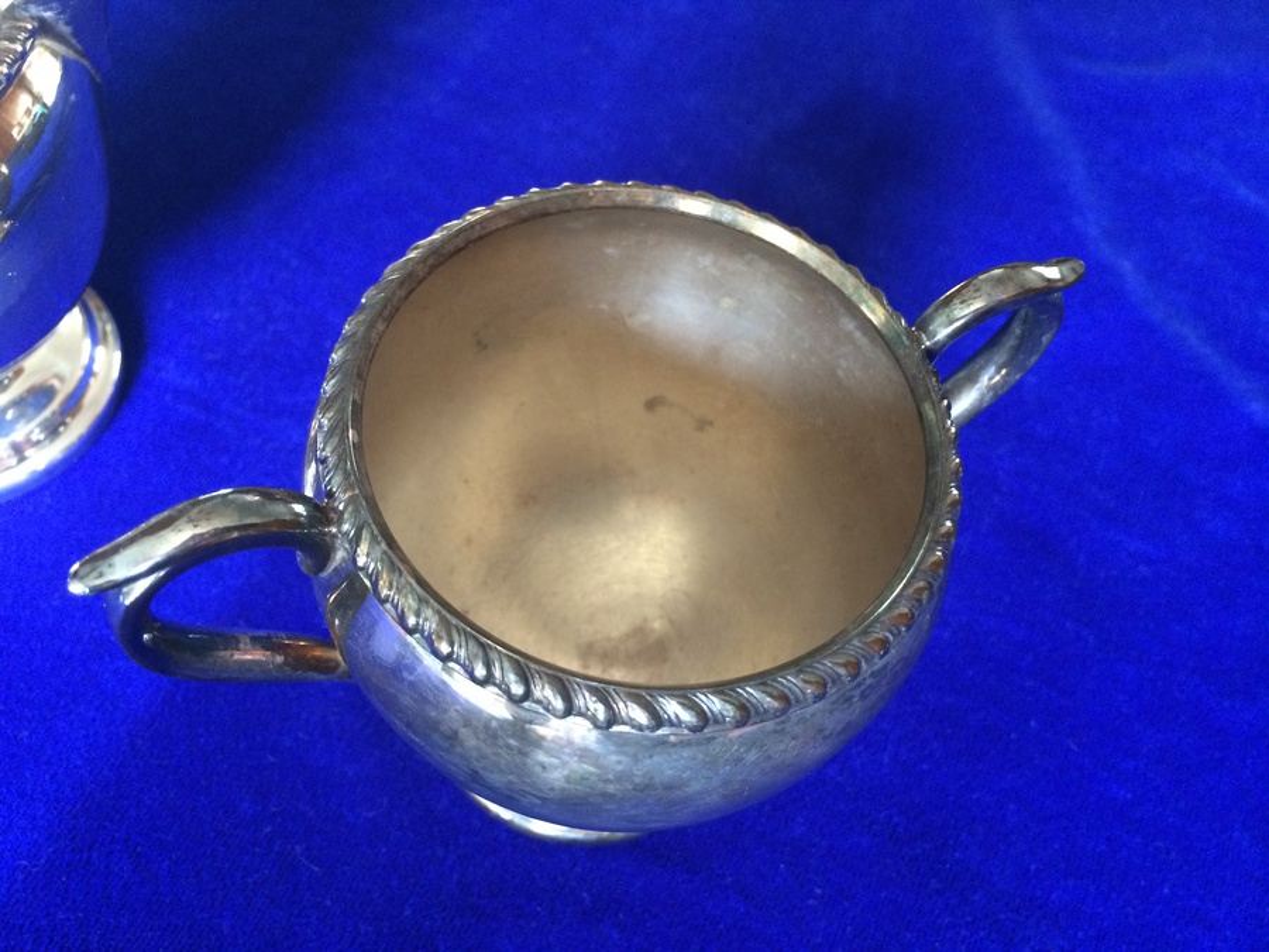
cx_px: 634
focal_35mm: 30
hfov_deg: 60.0
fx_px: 1100
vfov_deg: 46.8
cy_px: 476
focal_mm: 4.12
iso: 320
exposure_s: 1/17
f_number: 2.2
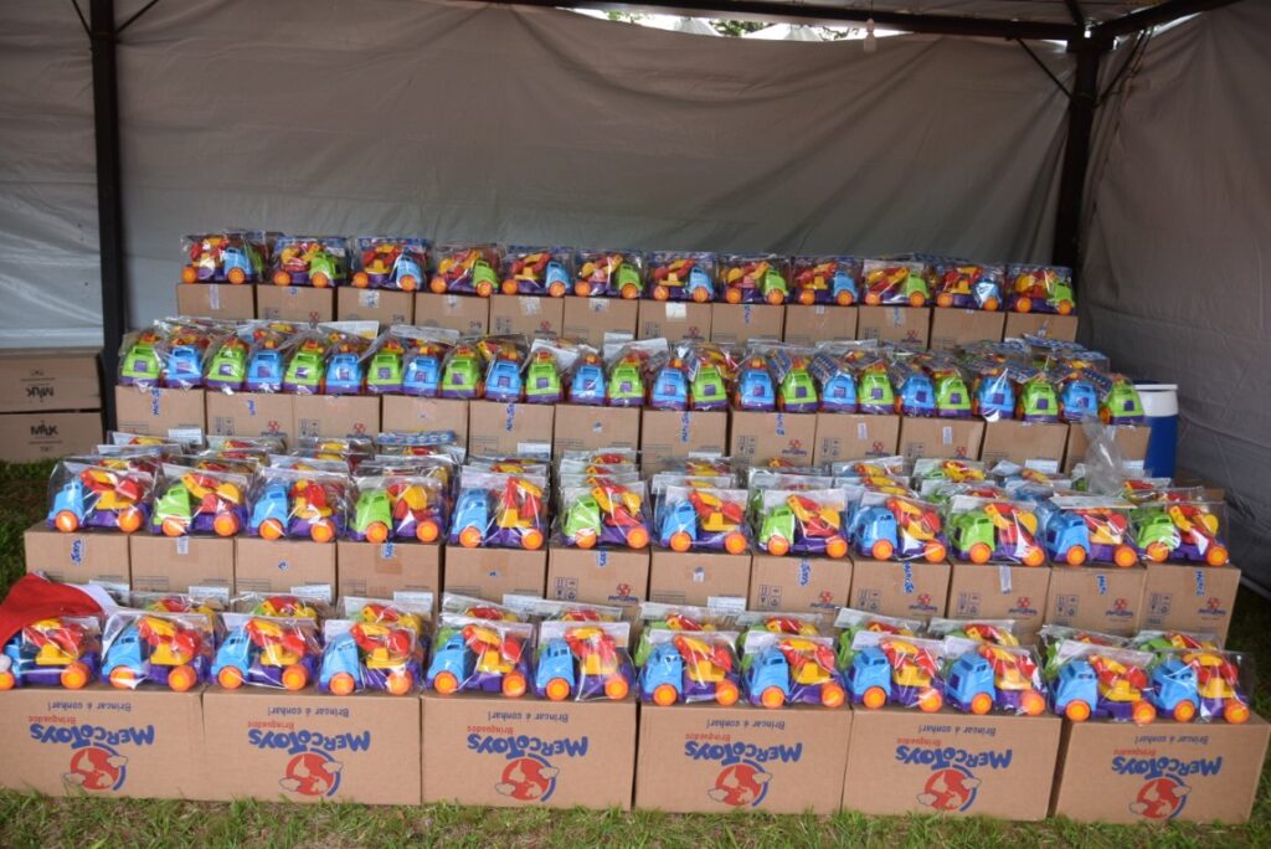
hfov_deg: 67.4
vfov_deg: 48.0
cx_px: 636
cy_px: 424
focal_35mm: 27
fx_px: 954
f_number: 5.6
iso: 400
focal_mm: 18
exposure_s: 1/125
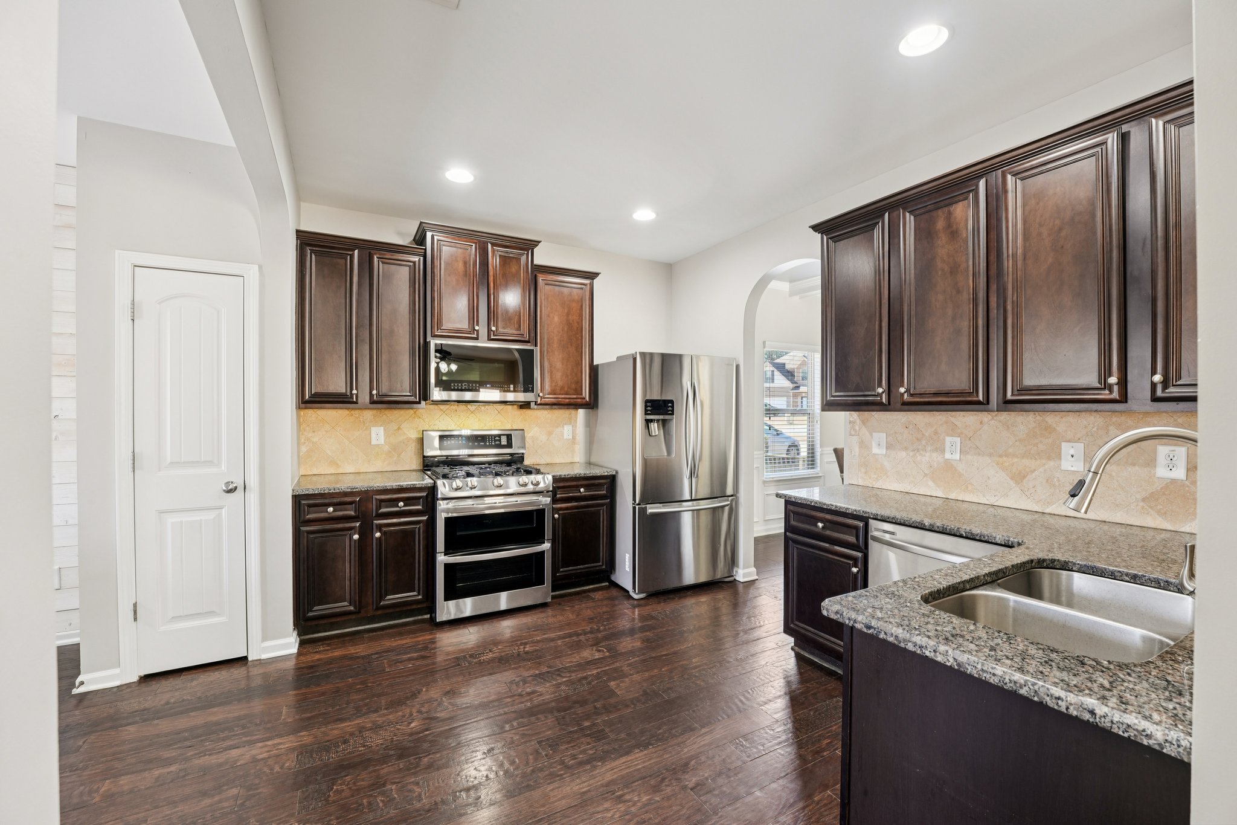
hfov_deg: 104.3
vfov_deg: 81.2
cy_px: 412
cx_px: 618
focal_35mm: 14
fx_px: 481
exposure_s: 1/6
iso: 320
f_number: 8
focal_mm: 14
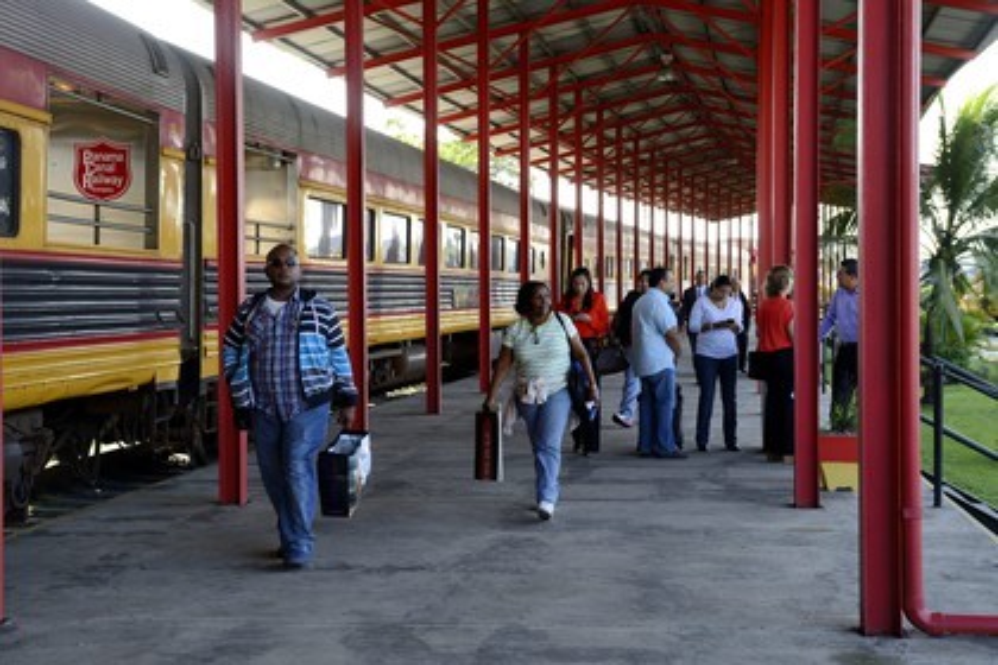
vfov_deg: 24.2
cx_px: 499
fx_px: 1552
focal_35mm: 56
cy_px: 332
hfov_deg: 35.6
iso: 200
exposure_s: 1/100
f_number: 5
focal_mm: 56
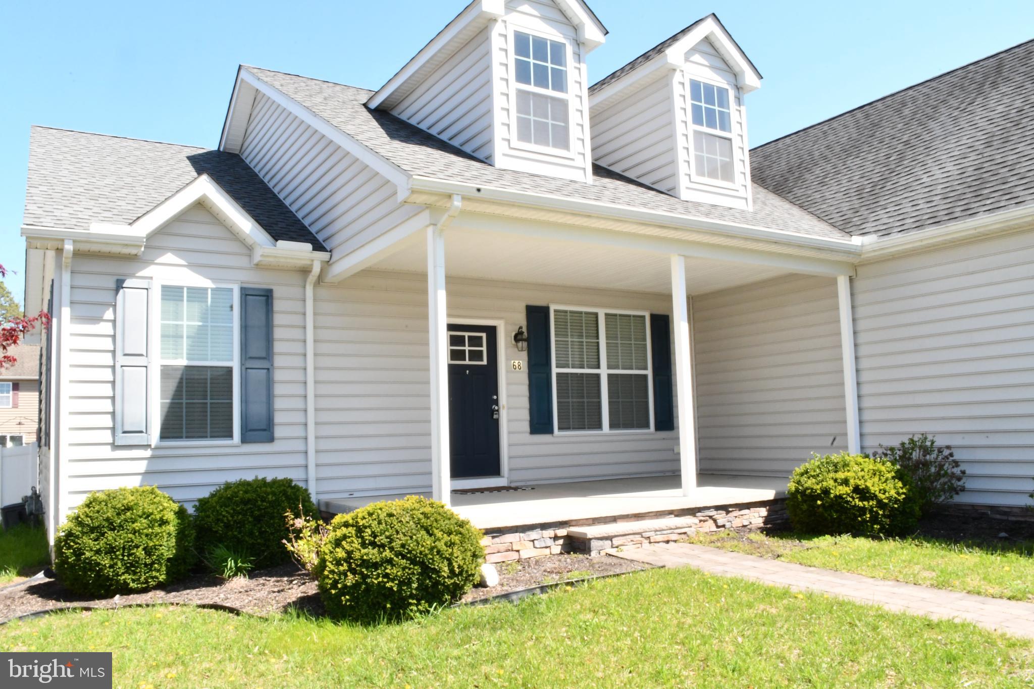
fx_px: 775
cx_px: 517
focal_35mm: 27
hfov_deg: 67.4
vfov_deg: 47.9
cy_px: 344
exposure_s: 1/60
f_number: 3.5
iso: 1400
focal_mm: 18
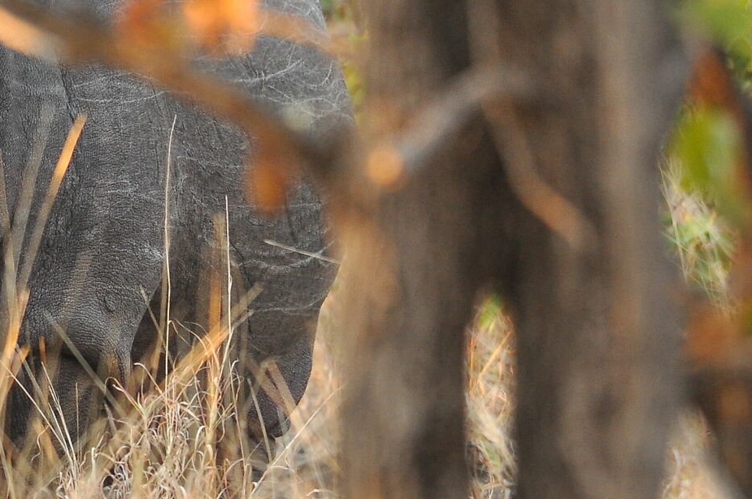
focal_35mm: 973
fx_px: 20296
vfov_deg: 1.4
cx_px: -94
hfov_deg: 2.1
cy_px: 224
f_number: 5.6
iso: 800
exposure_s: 1/100
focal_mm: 250
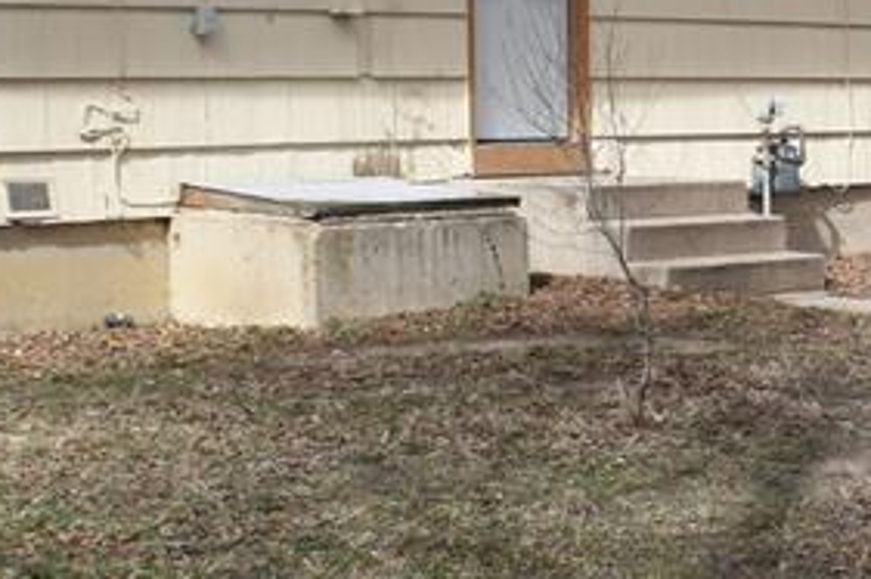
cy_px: 272
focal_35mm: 142
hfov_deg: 14.1
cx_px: 998
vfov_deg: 9.6
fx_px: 3433
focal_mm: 26
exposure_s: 1/320
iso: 200
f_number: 9
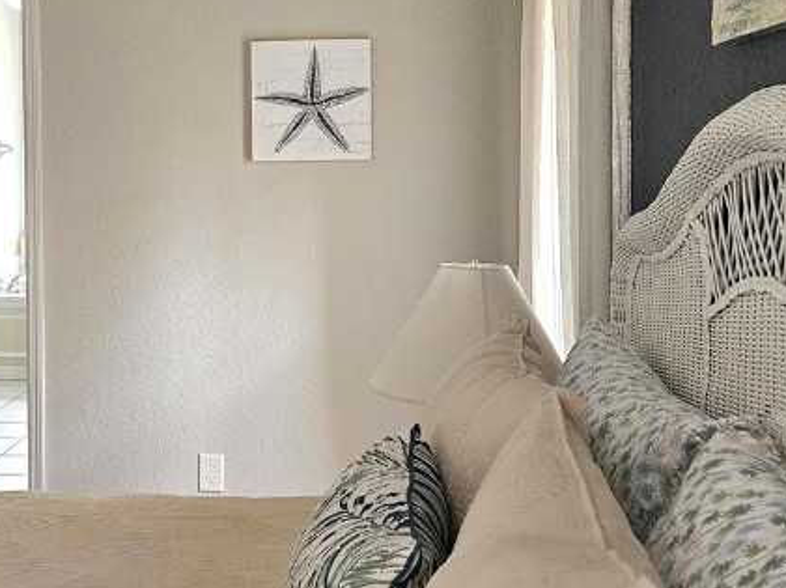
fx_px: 1270
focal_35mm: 56
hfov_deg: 34.0
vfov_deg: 25.9
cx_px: 243
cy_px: 200
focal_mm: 5.4
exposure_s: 1/120
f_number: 1.8
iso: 640
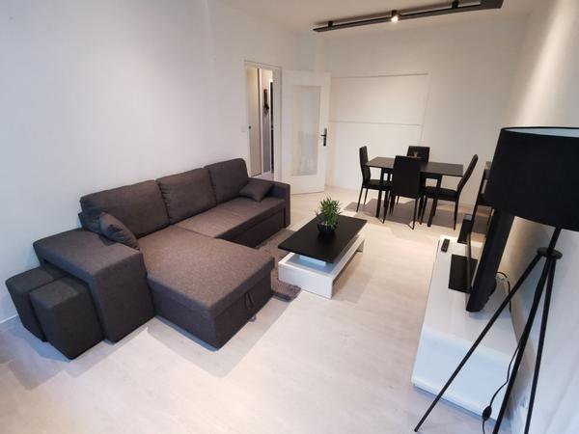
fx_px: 284
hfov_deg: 91.0
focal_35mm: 17
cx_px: 290
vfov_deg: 74.7
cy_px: 217
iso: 400
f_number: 2.2
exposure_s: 1/25
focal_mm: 2.26
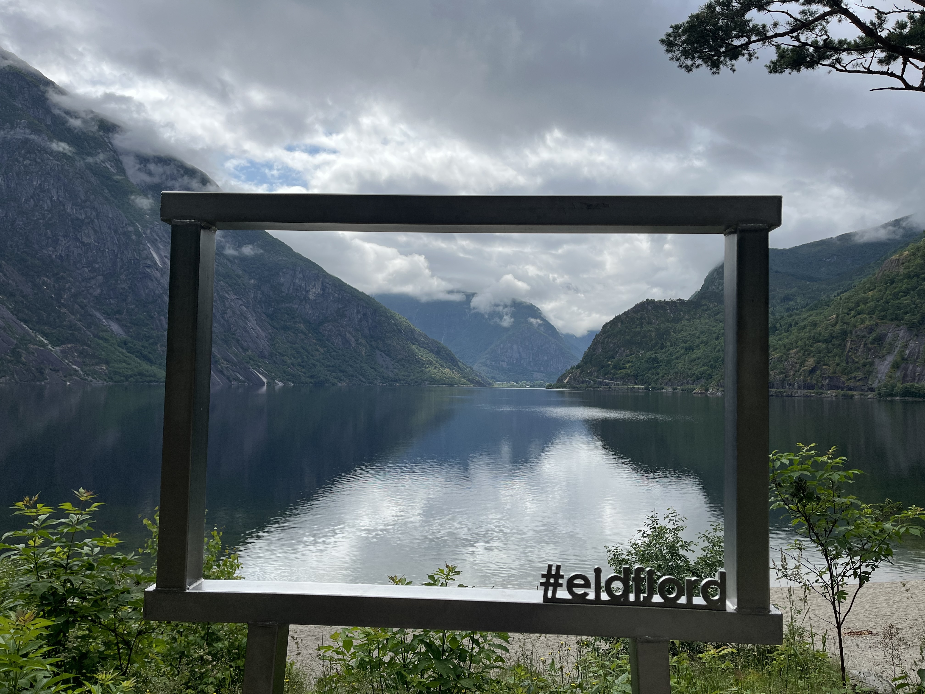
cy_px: 347
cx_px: 462
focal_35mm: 26
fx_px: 695
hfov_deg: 67.3
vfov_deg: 53.1
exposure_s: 1/5319
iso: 50
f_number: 1.6
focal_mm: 5.1
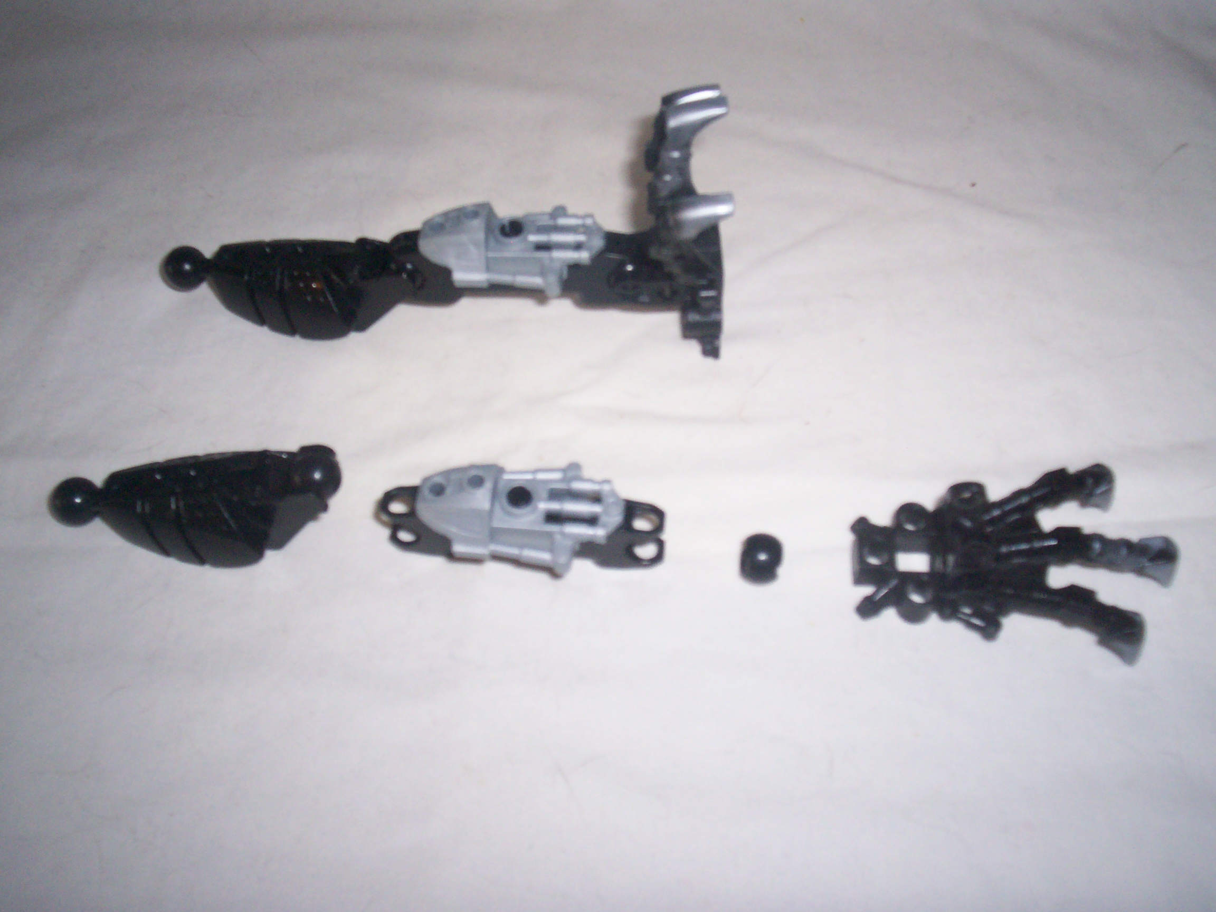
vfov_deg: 39.7
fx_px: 1265
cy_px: 456
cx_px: 608
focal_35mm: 36
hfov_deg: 51.4
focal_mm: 5.9
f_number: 4.5
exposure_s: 1/64
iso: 140
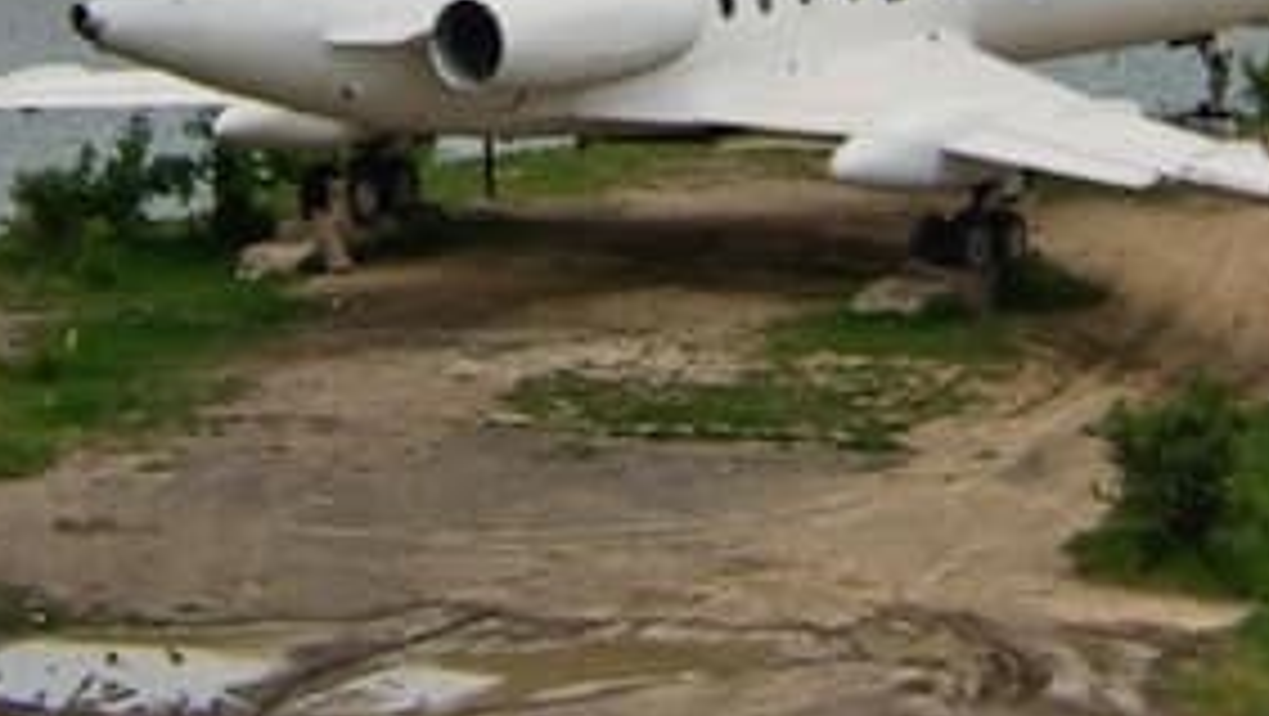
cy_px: -167
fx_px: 11144
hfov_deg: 6.5
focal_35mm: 331
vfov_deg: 3.7
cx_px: 508
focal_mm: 43.48
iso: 125
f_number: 8
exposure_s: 1/500
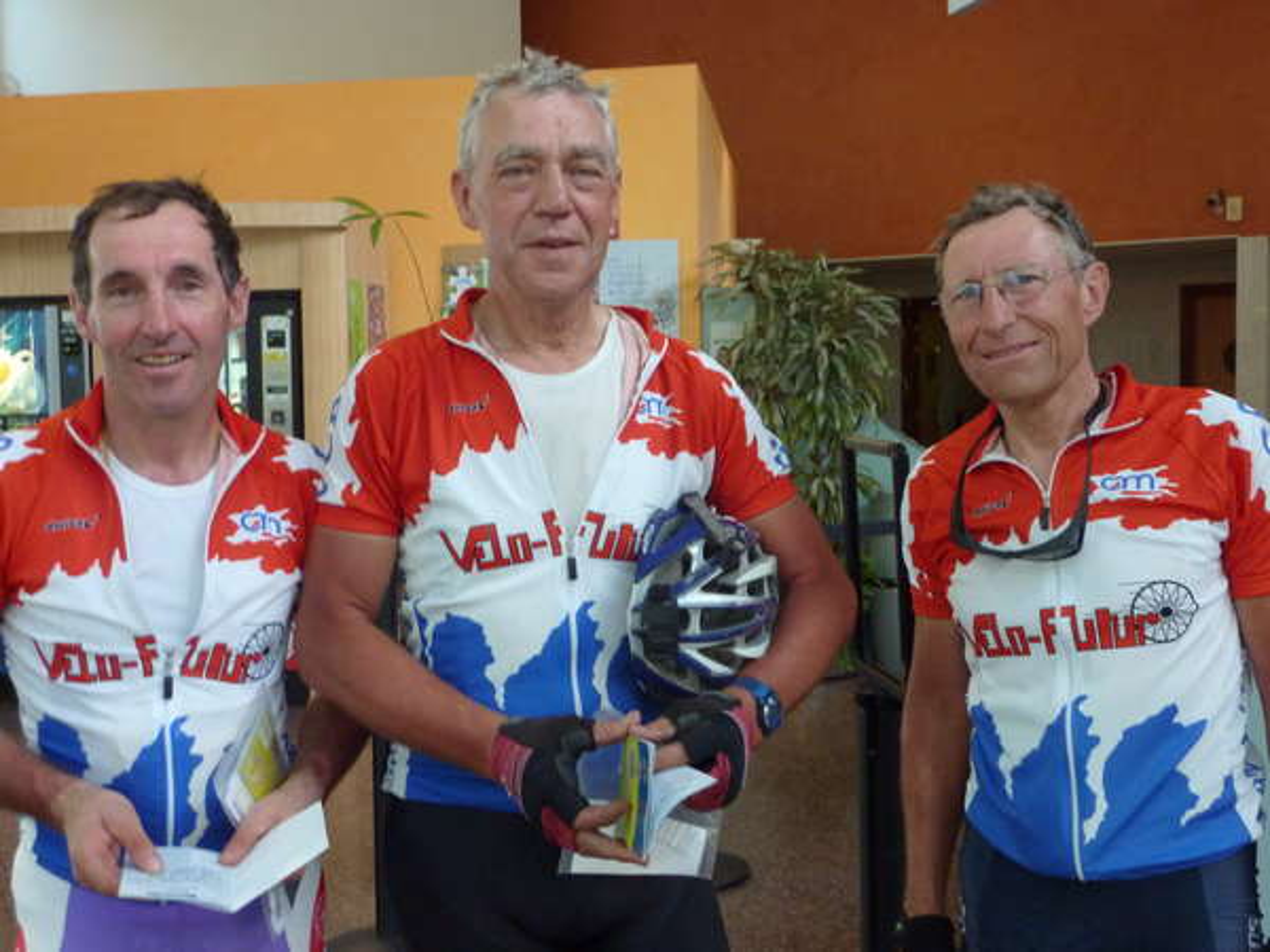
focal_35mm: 40
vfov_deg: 36.0
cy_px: 476
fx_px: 1468
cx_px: 635
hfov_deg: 46.8
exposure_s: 1/30
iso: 400
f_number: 3.6
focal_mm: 6.5
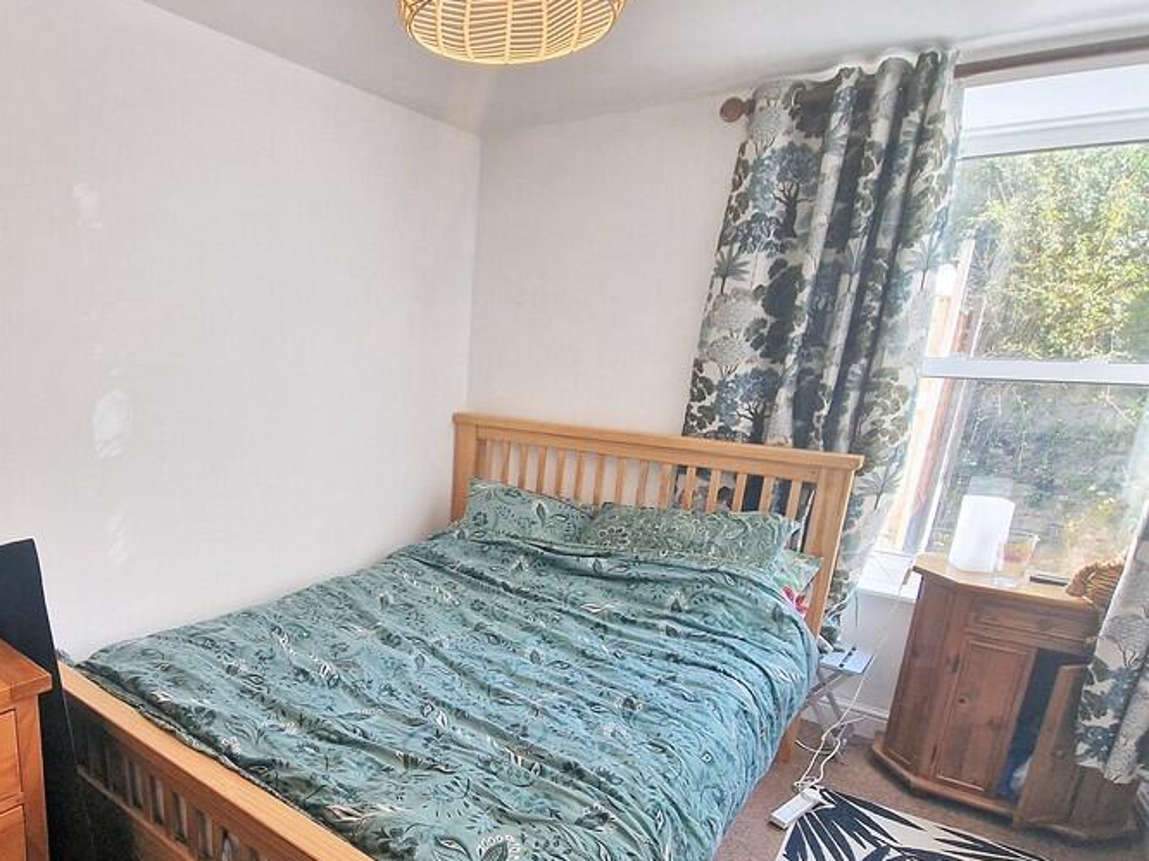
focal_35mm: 20
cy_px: 544
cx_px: 405
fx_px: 664
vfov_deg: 64.9
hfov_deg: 79.7
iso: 80
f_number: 2.2
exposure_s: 1/60
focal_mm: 2.2
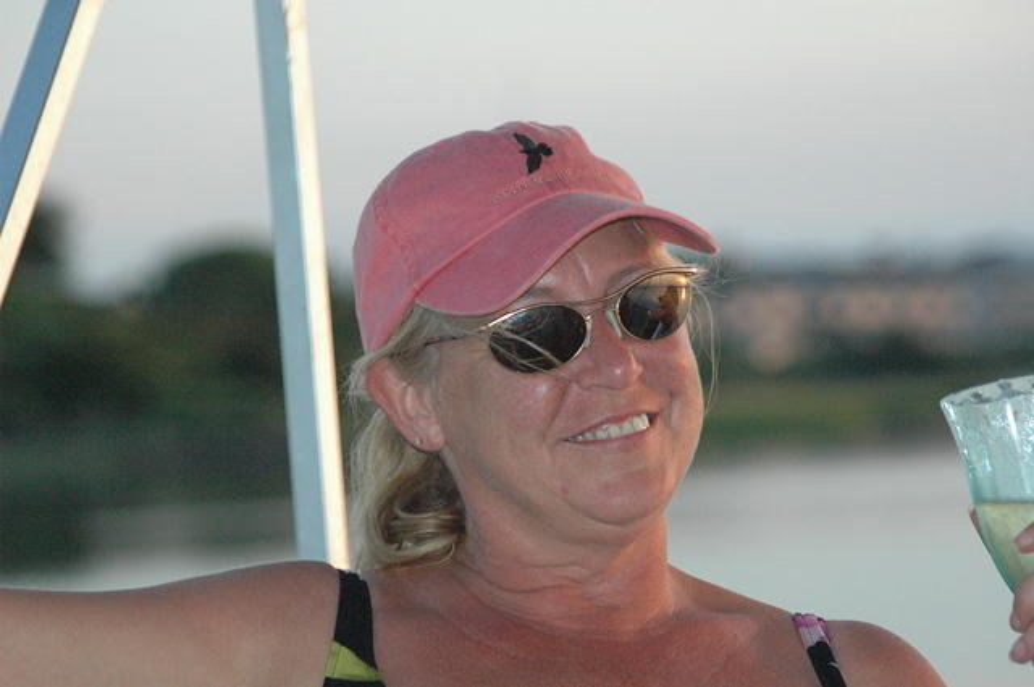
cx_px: 517
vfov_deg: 6.5
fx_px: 6024
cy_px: 344
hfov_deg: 9.8
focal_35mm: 210
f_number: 7.1
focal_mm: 140
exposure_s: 1/500
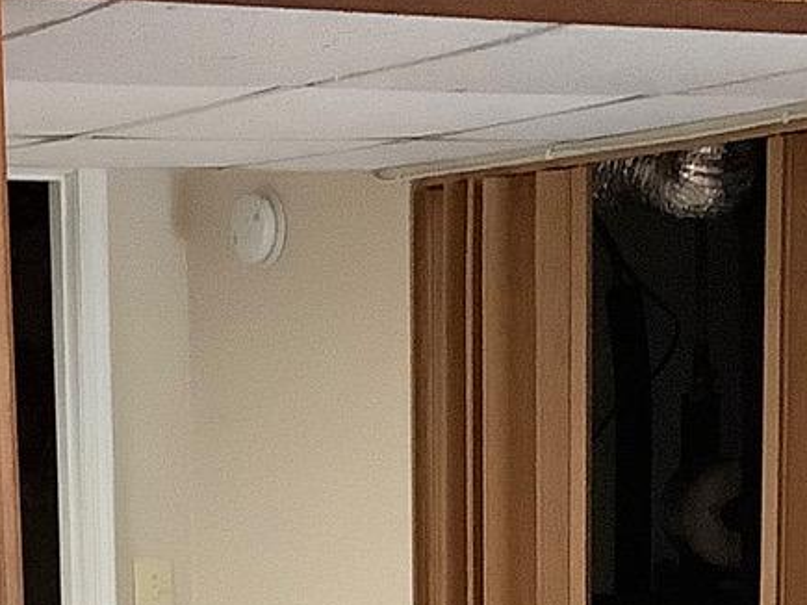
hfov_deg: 13.4
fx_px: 3403
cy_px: 1136
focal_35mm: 146
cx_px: 130
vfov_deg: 9.6
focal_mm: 3.3
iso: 250
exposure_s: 1/60
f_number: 2.4
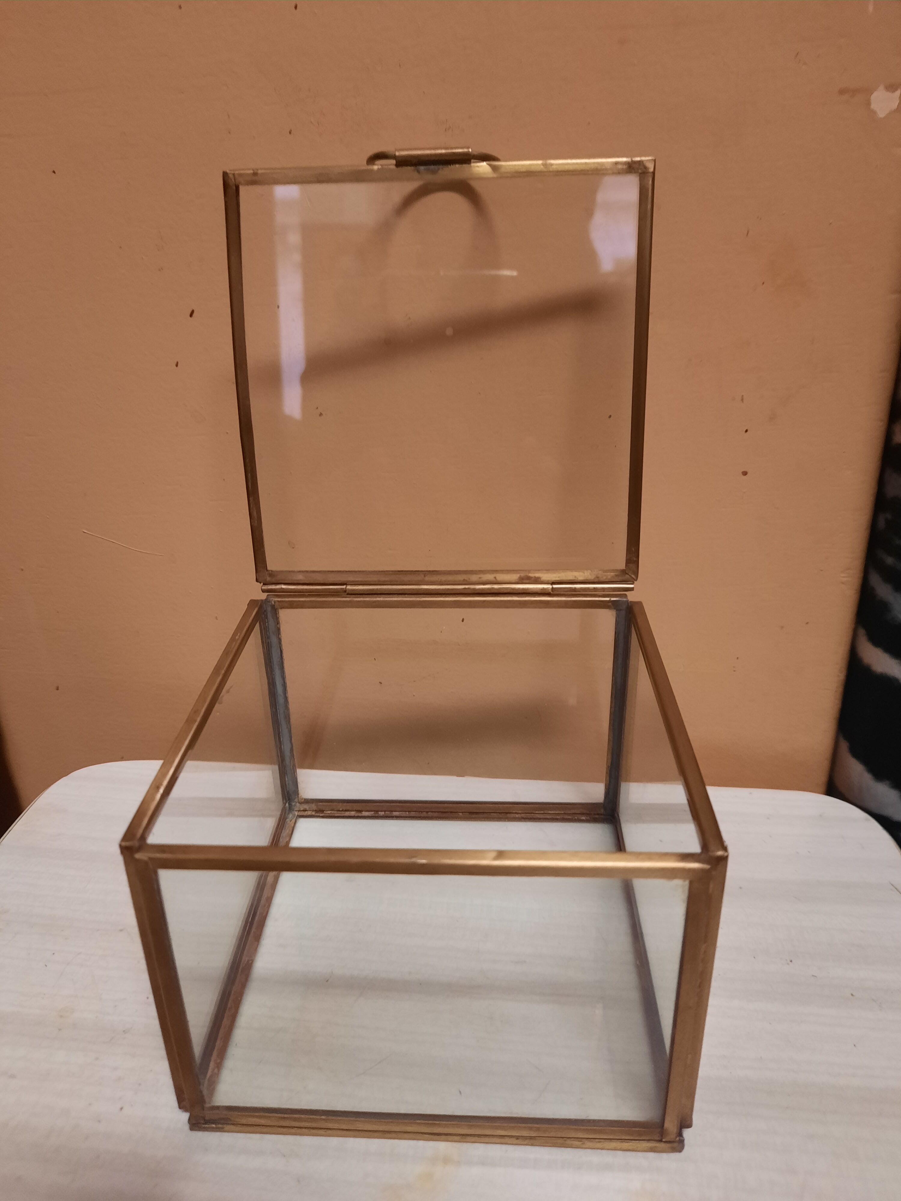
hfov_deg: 54.9
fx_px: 868
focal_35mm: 25
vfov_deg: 69.4
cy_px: 600
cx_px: 450
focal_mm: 4.6
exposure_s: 1/33
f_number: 2
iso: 250
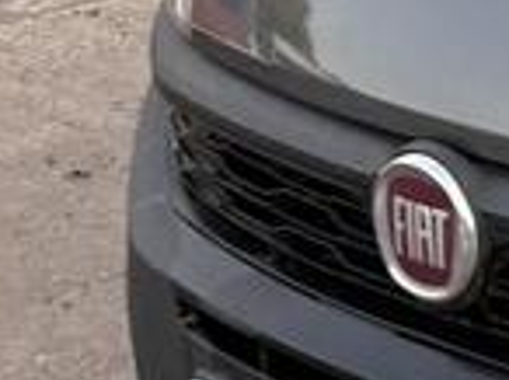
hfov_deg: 10.7
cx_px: 1196
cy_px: -178
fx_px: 2349
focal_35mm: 160
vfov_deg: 9.0
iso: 40
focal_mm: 5.96
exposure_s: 1/122
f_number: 1.6
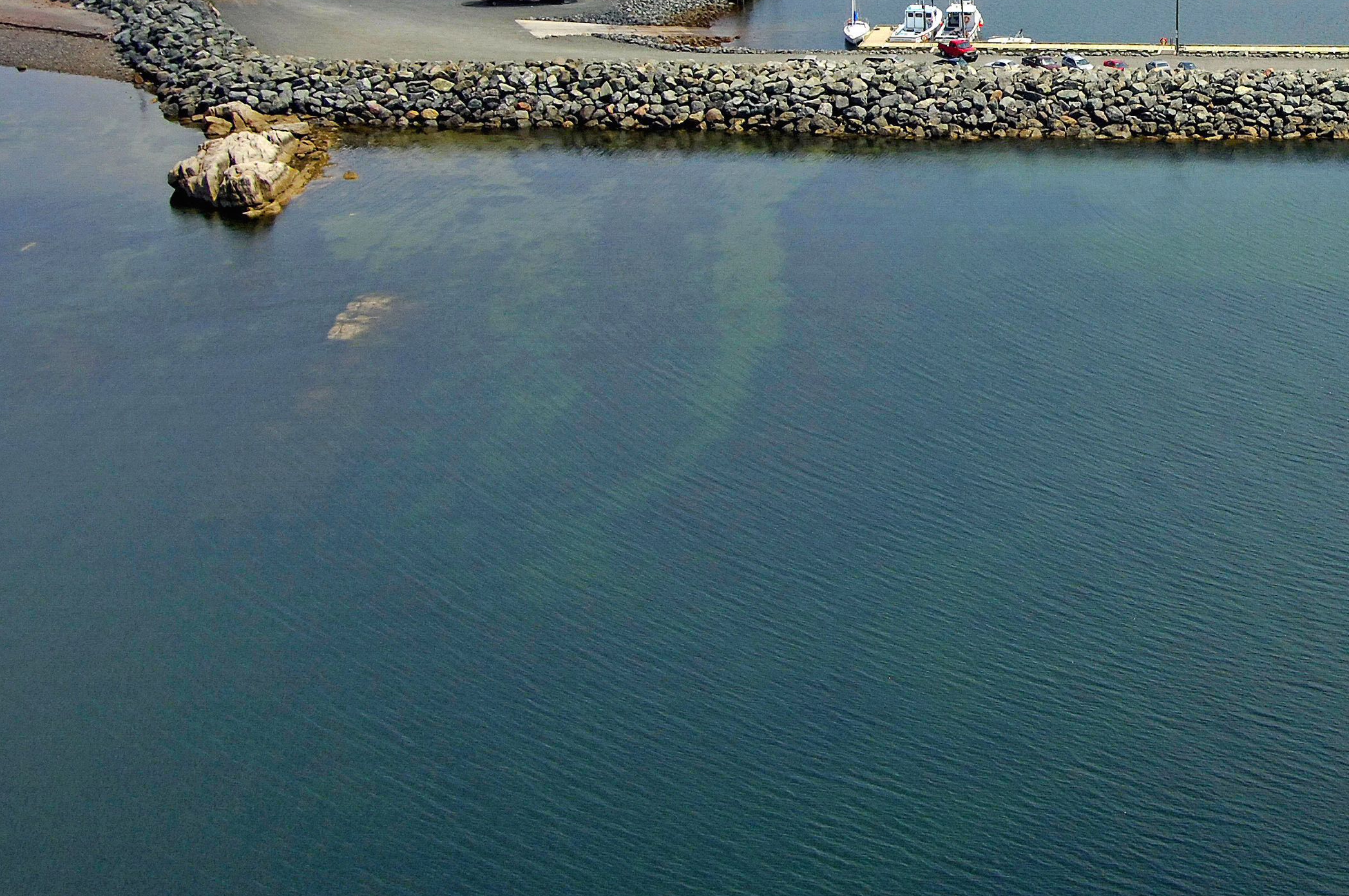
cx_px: 1225
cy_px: 22
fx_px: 3219
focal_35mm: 86
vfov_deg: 15.6
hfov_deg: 23.0
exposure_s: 1/1000
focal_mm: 28
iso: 400
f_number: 6.7
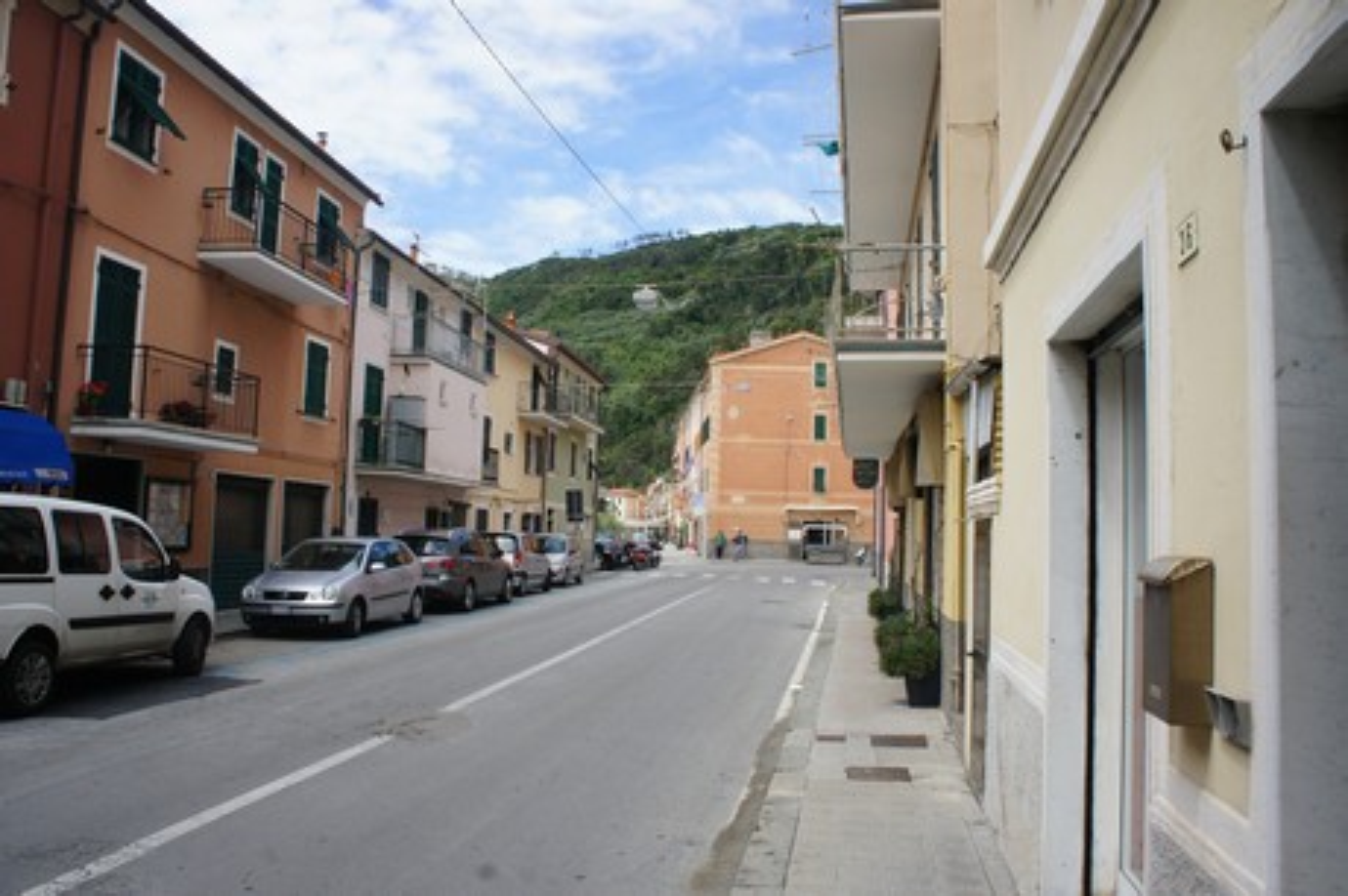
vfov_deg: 47.9
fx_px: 1010
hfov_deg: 67.4
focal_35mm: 27
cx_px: 674
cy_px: 448
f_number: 11
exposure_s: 1/250
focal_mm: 18
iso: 320
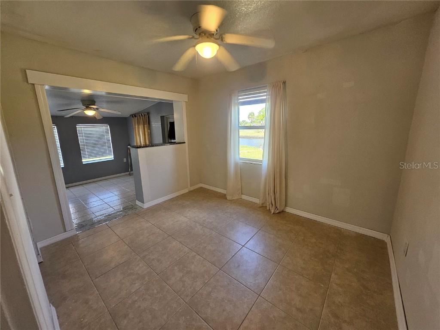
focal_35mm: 13
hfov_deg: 106.2
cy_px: 165
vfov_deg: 89.9
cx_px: 220
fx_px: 165
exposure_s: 1/60
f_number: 2.2
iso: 100
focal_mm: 1.74
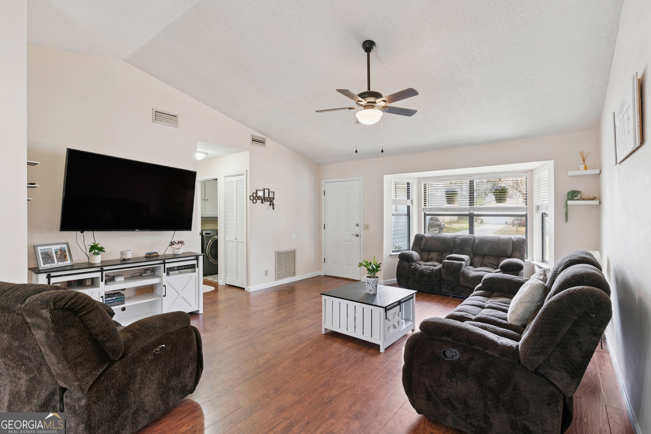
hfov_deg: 93.3
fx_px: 307
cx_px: 326
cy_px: 217
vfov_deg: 70.5
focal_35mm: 17
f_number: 8
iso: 250
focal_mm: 17
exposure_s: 1/5
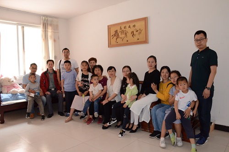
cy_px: 76
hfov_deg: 67.5
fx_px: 171
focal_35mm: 27
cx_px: 114
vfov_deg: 47.7
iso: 3200
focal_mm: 18
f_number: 10
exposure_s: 1/30
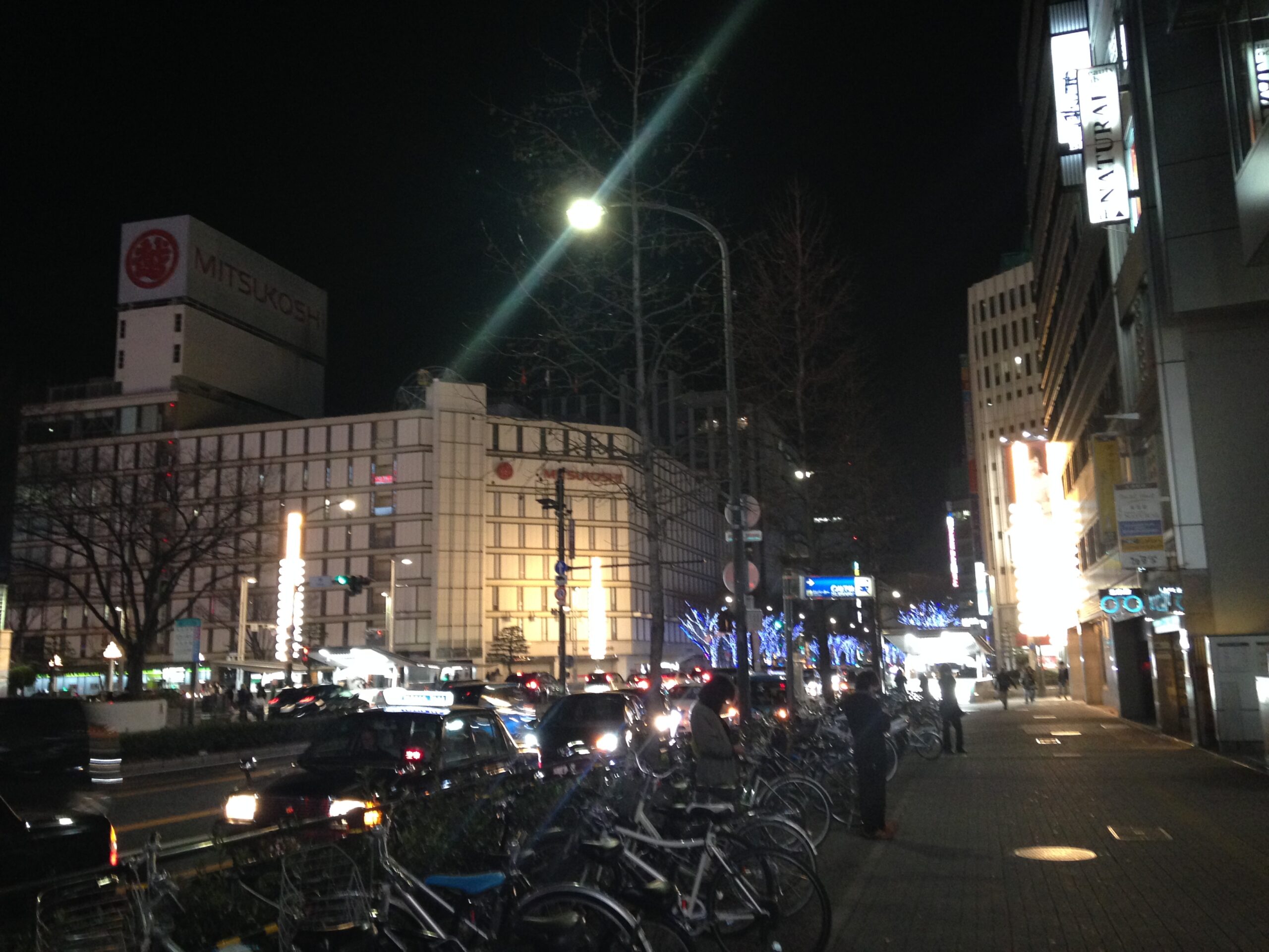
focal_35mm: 33
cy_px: 476
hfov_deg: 55.4
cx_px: 634
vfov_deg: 42.9
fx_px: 1210
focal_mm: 4.12
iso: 250
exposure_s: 1/20
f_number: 2.4
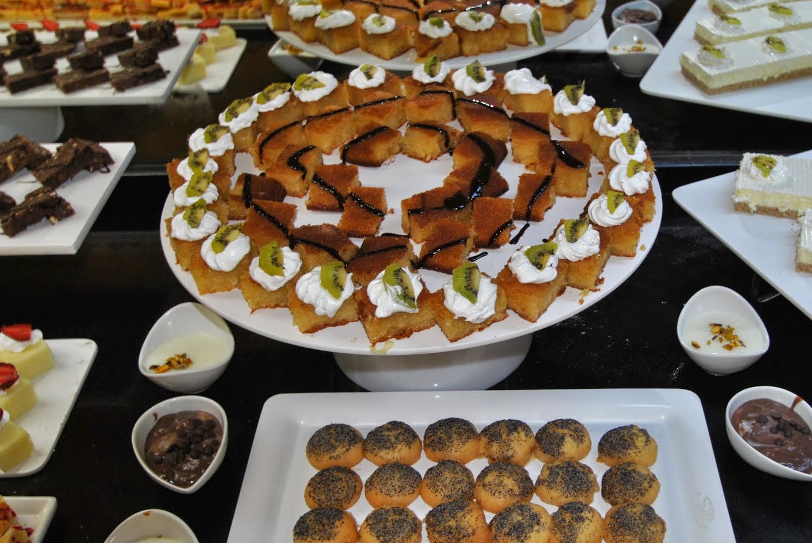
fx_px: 948
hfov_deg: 45.7
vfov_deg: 32.0
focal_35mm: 42
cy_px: 291
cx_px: 540
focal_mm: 20
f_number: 4.2
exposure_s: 1/60
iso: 200
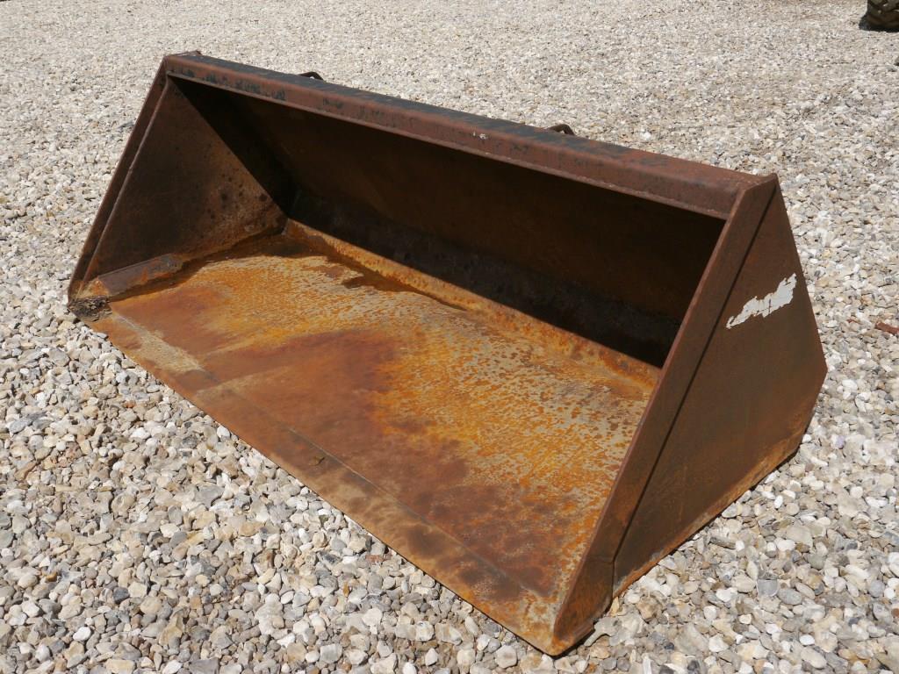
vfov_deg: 39.7
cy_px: 337
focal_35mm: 36
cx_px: 450
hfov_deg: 51.4
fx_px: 935
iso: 160
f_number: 9
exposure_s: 1/500
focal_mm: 18
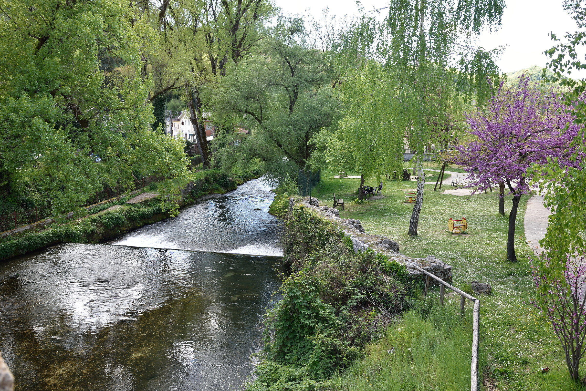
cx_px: 293
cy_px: 196
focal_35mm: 32
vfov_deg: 41.1
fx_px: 521
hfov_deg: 58.7
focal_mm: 32
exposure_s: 1/50
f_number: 10
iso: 320
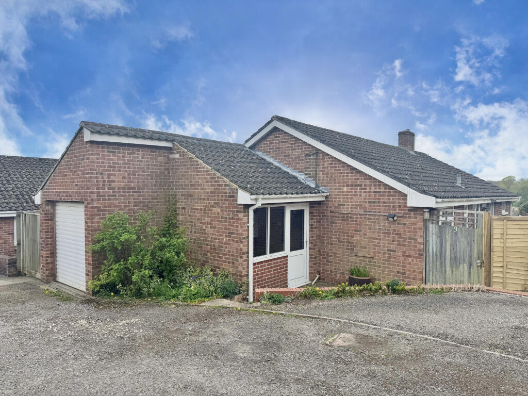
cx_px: 264
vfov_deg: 56.8
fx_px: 366
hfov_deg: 71.6
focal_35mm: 24
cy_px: 198
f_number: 1.78
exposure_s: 1/4049
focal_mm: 6.76
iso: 80
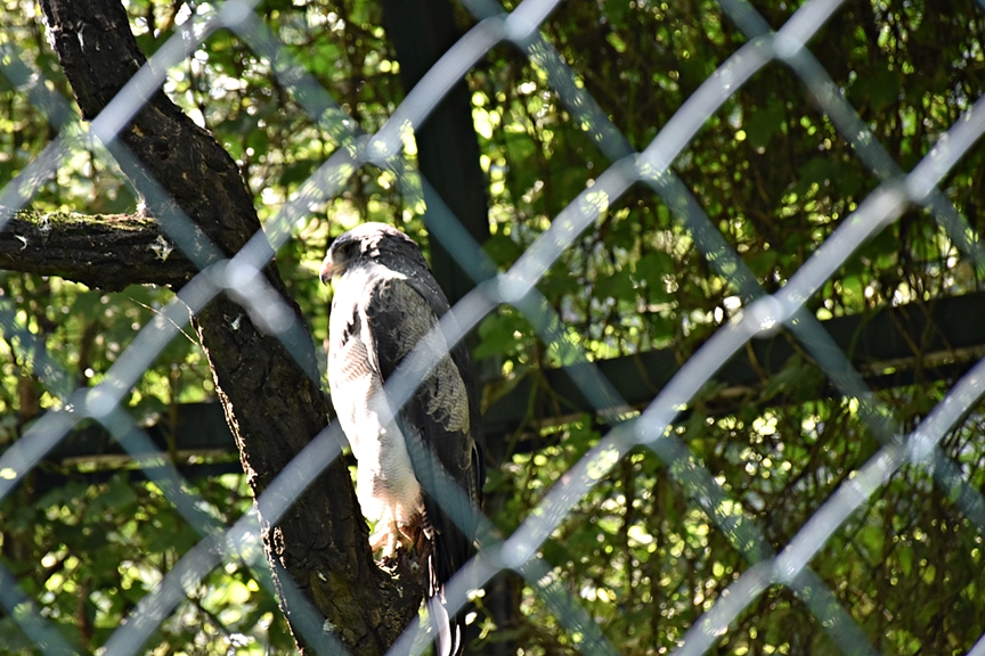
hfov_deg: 8.3
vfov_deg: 5.5
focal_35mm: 249
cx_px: 410
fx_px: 6812
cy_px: 292
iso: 800
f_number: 5.6
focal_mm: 140
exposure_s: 1/125
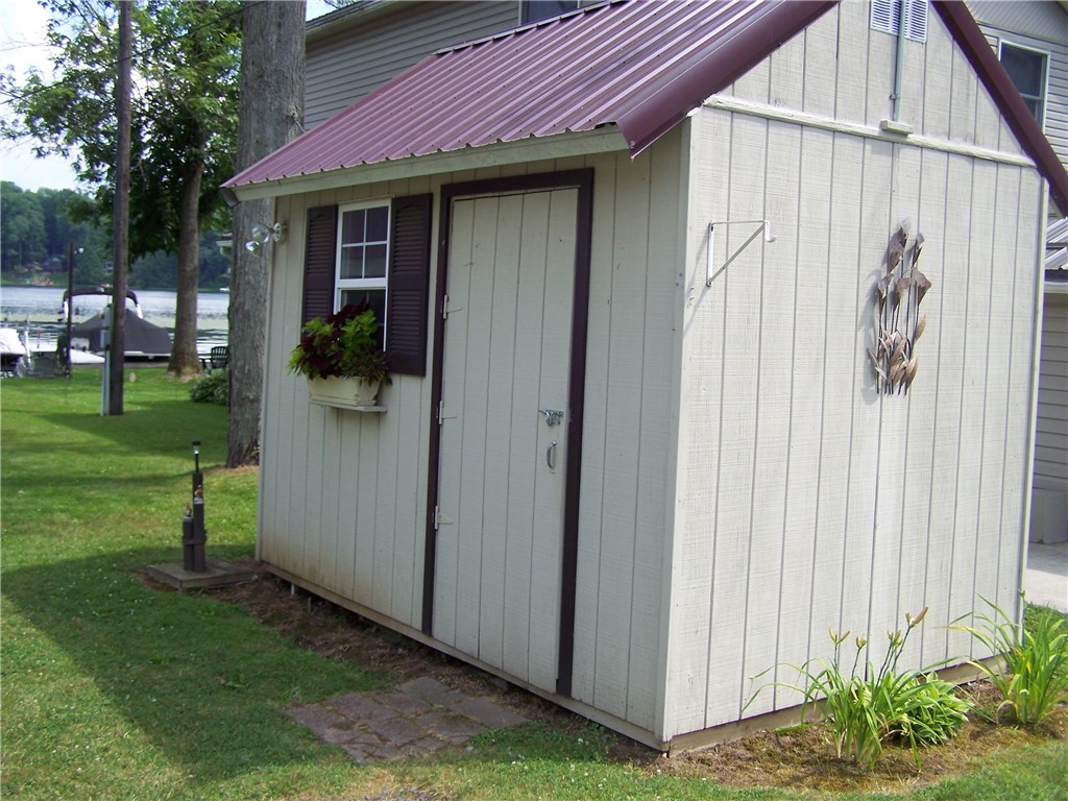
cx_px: 534
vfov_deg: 37.7
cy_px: 400
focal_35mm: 38
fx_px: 1172
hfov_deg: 49.0
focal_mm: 6.3
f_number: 2.8
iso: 64
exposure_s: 1/400
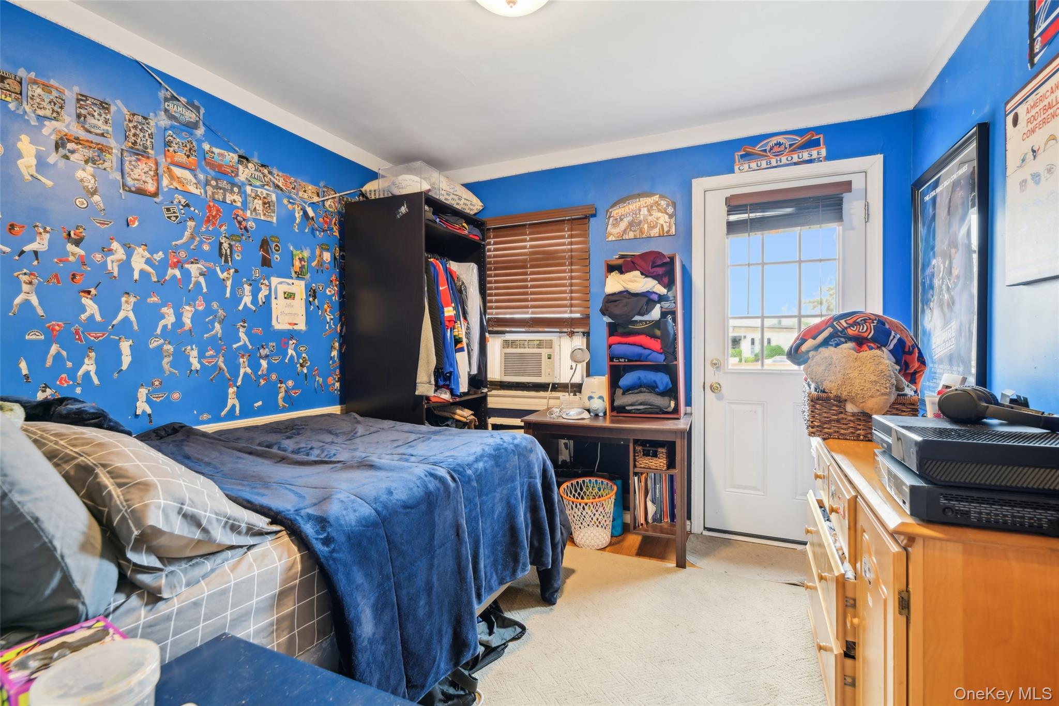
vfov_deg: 73.7
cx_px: 530
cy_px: 353
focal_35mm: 16
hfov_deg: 96.7
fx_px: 471
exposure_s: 1/2.5
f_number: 8
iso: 200
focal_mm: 16
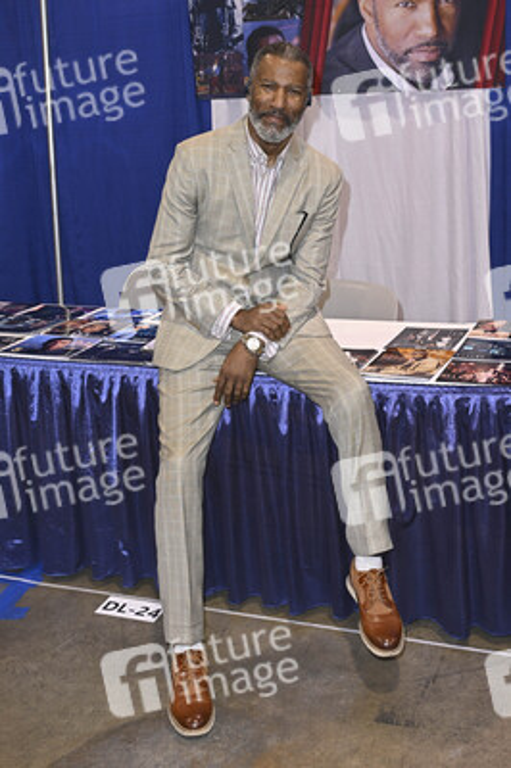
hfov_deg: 37.8
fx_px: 746
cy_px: 384
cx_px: 256
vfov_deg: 54.5
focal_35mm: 35
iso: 1250
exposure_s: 1/250
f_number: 5.6
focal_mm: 35
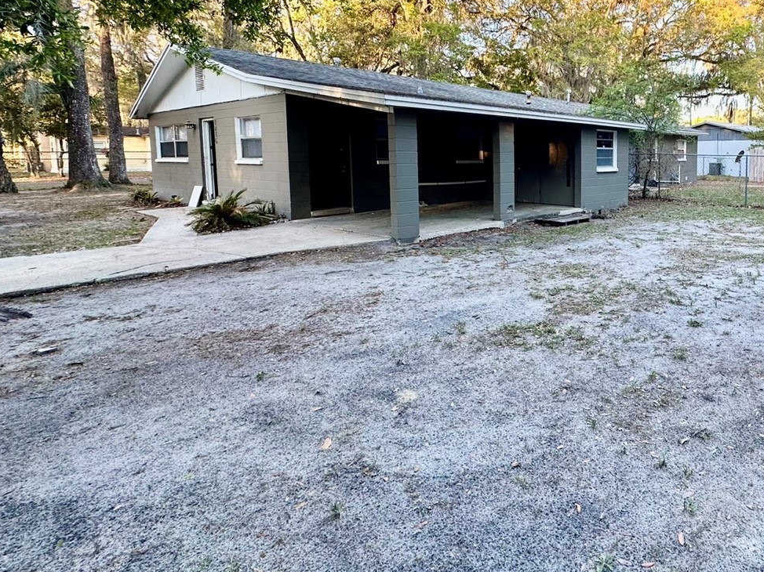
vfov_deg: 57.8
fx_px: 508
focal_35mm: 23
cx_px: 598
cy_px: 201
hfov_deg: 67.8
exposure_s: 1/99
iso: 80
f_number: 2.2
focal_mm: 2.22
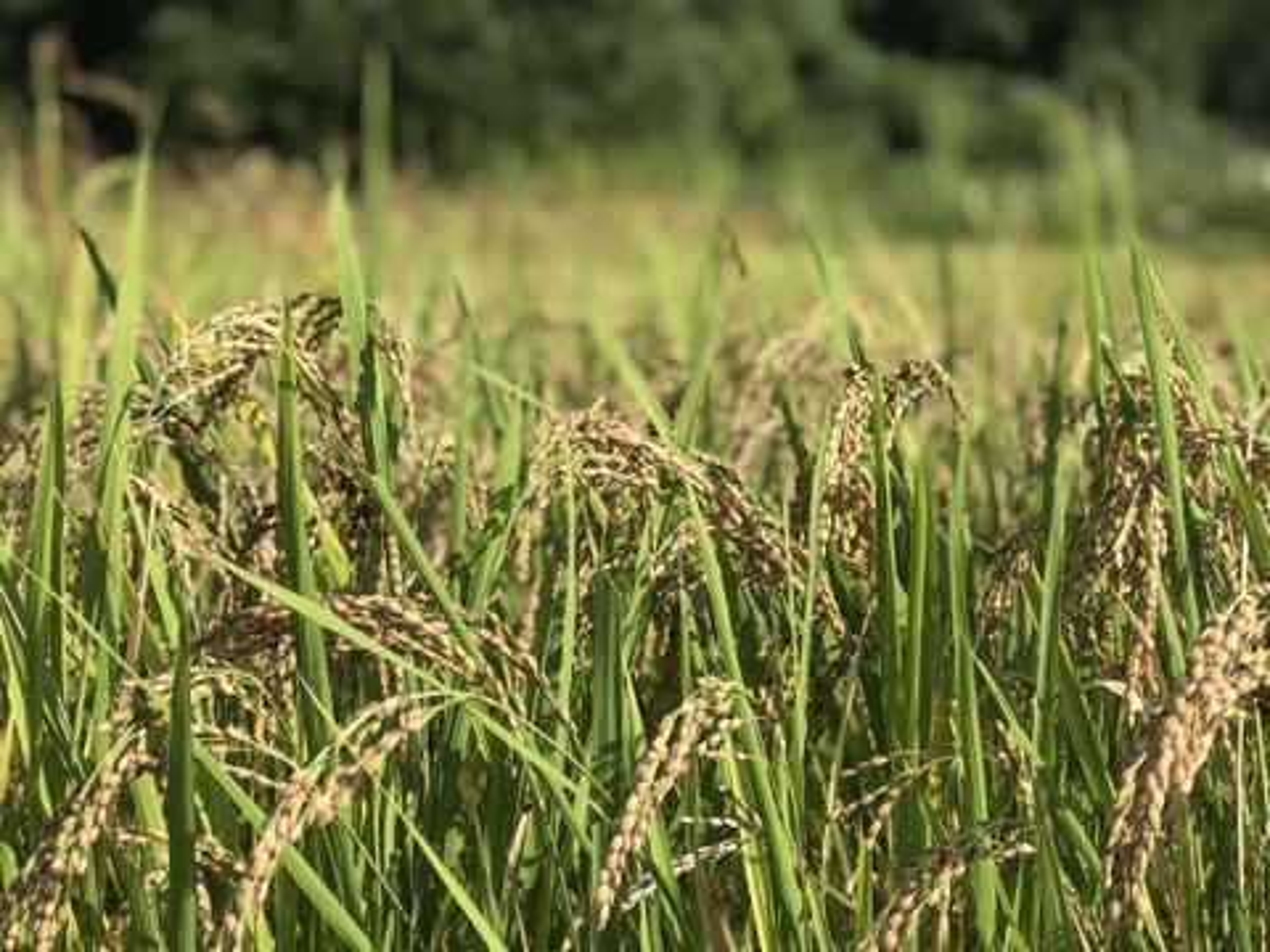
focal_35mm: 57
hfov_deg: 33.8
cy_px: 476
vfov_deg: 25.7
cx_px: 635
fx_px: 2091
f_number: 2.8
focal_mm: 6.6
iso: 20
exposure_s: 1/694
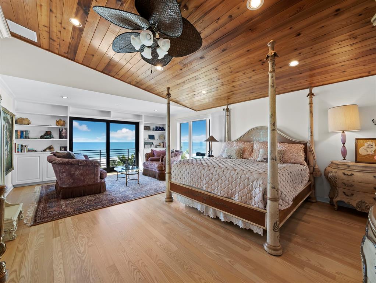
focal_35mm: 14
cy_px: 142
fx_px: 152
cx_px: 188
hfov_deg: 102.0
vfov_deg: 85.7
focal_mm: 7
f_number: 11
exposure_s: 1/3
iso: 250
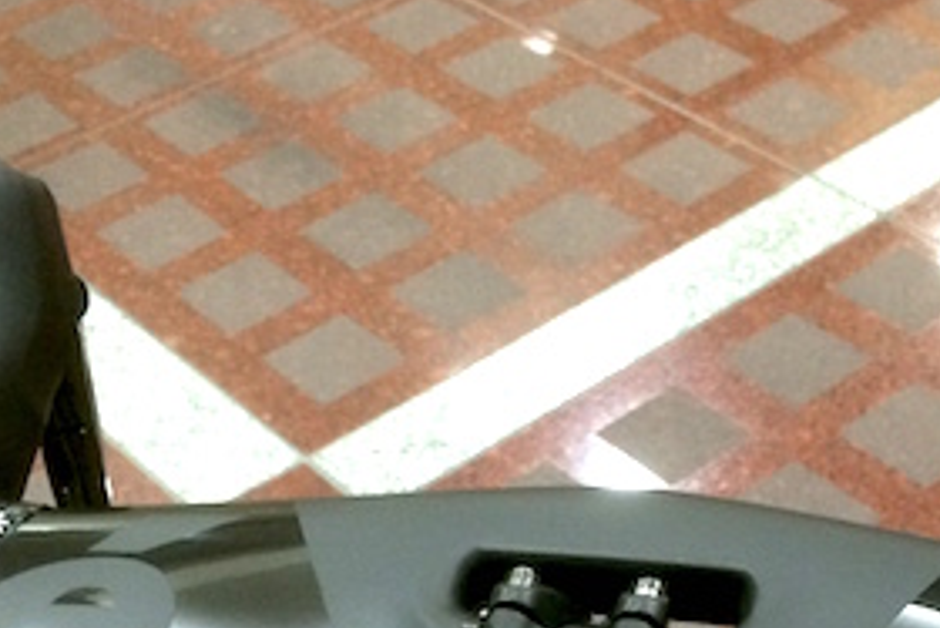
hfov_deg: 28.7
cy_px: 705
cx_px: 718
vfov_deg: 18.9
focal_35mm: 69
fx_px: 1803
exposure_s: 1/30
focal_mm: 4.15
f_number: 2.2
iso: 160
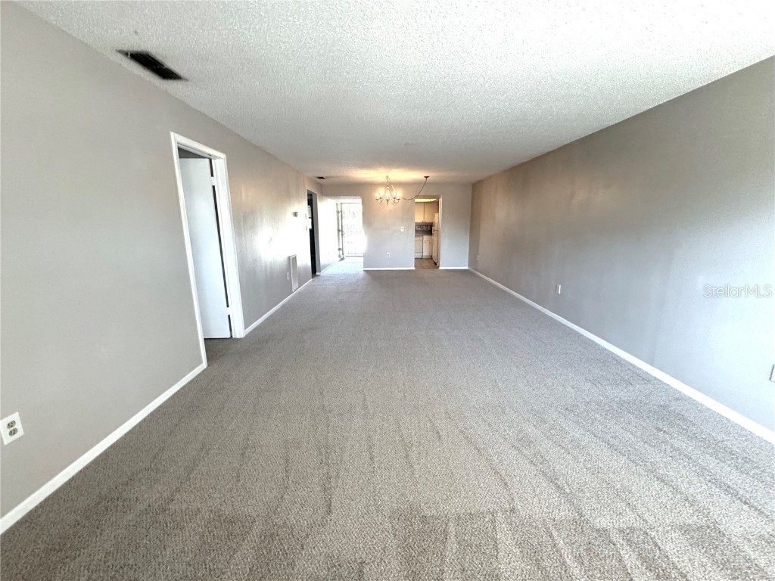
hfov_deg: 102.1
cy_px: 290
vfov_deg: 85.7
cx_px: 388
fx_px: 313
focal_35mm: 14
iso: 250
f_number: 2.2
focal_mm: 2.22
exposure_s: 1/120
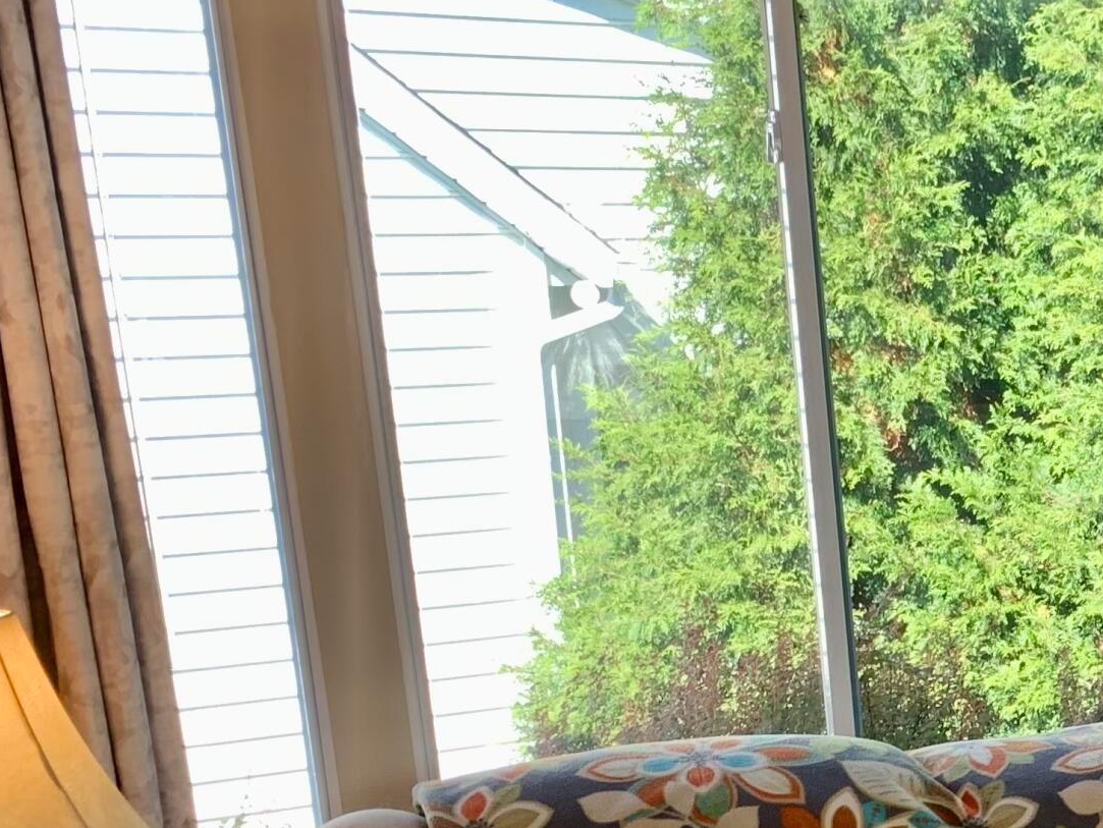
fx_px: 2295
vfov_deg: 19.9
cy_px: 798
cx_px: 1440
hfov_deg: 23.8
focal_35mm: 72
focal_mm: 4.25
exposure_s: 1/120
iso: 50
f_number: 1.8
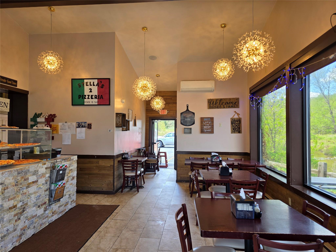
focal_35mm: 23
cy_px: 126
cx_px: 168
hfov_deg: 73.9
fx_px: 223
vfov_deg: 58.9
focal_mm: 6.3
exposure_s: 1/180
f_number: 1.7
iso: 50
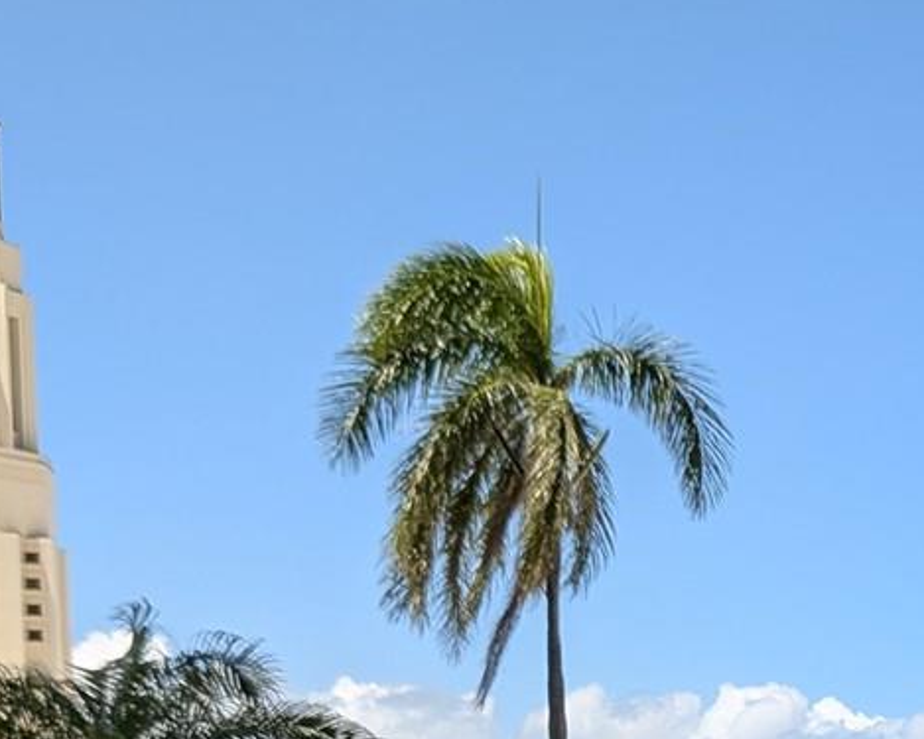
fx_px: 2187
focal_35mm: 80
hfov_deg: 22.0
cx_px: 1123
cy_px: 1076
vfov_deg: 17.4
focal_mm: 4.53
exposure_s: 1/1350
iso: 30
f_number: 1.7
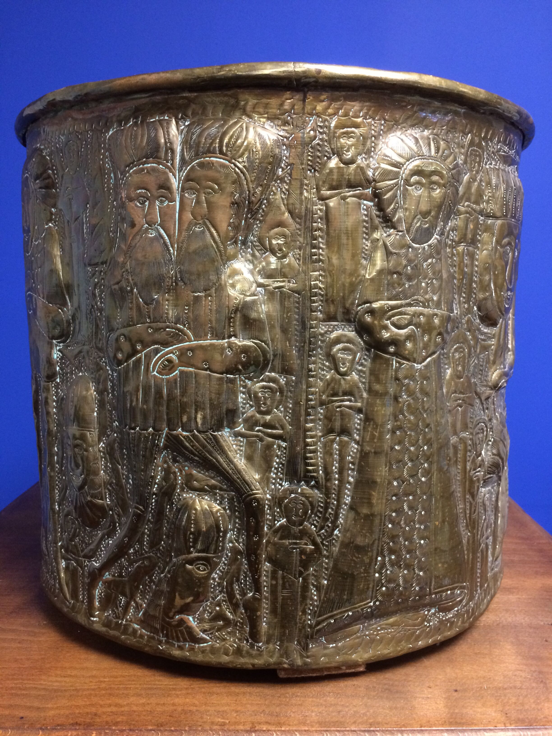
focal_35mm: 29
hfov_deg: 48.2
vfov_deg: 61.7
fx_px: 617
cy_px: 368
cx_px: 276
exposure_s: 1/33
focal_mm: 4.15
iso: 250
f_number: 2.2
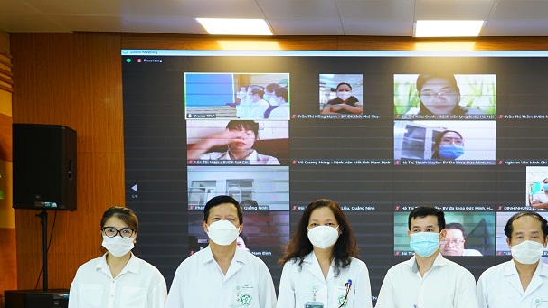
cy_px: 289
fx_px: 857
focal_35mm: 59
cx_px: 407
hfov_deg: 34.7
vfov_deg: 19.9
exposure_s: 1/80
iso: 1000
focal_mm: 33
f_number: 5
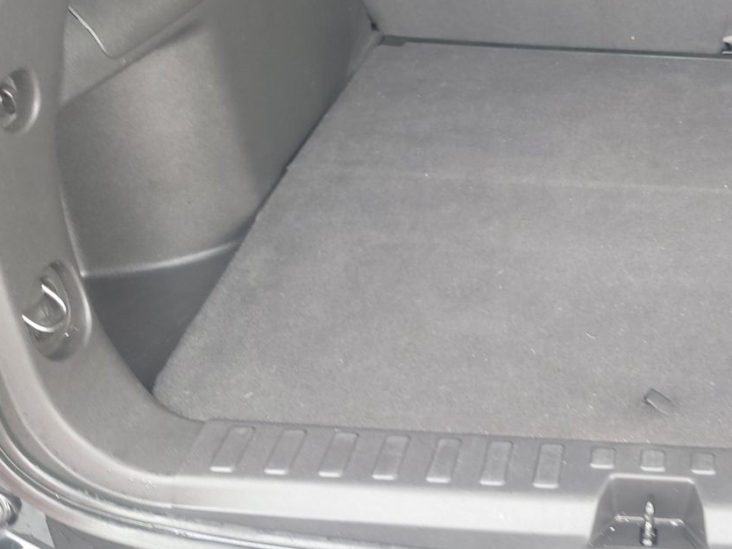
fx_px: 973
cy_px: 142
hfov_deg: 38.2
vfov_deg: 31.0
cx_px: 669
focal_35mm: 46
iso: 188
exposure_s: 1/59
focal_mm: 6.7
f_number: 1.8
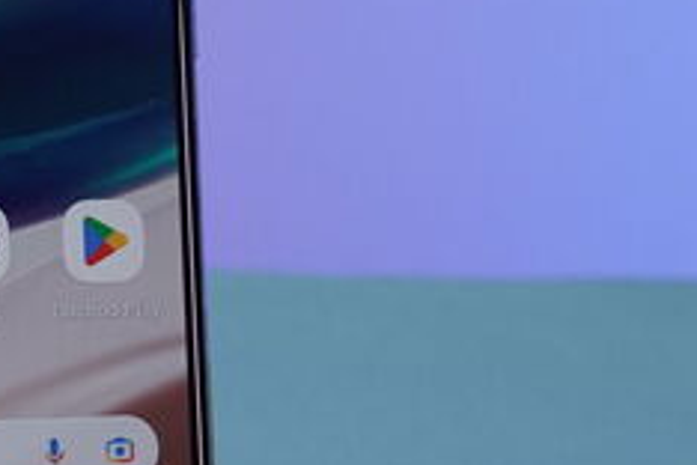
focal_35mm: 138
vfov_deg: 9.9
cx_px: -95
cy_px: 209
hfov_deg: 14.5
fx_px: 2672
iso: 1250
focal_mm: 39
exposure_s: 1/125
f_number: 9
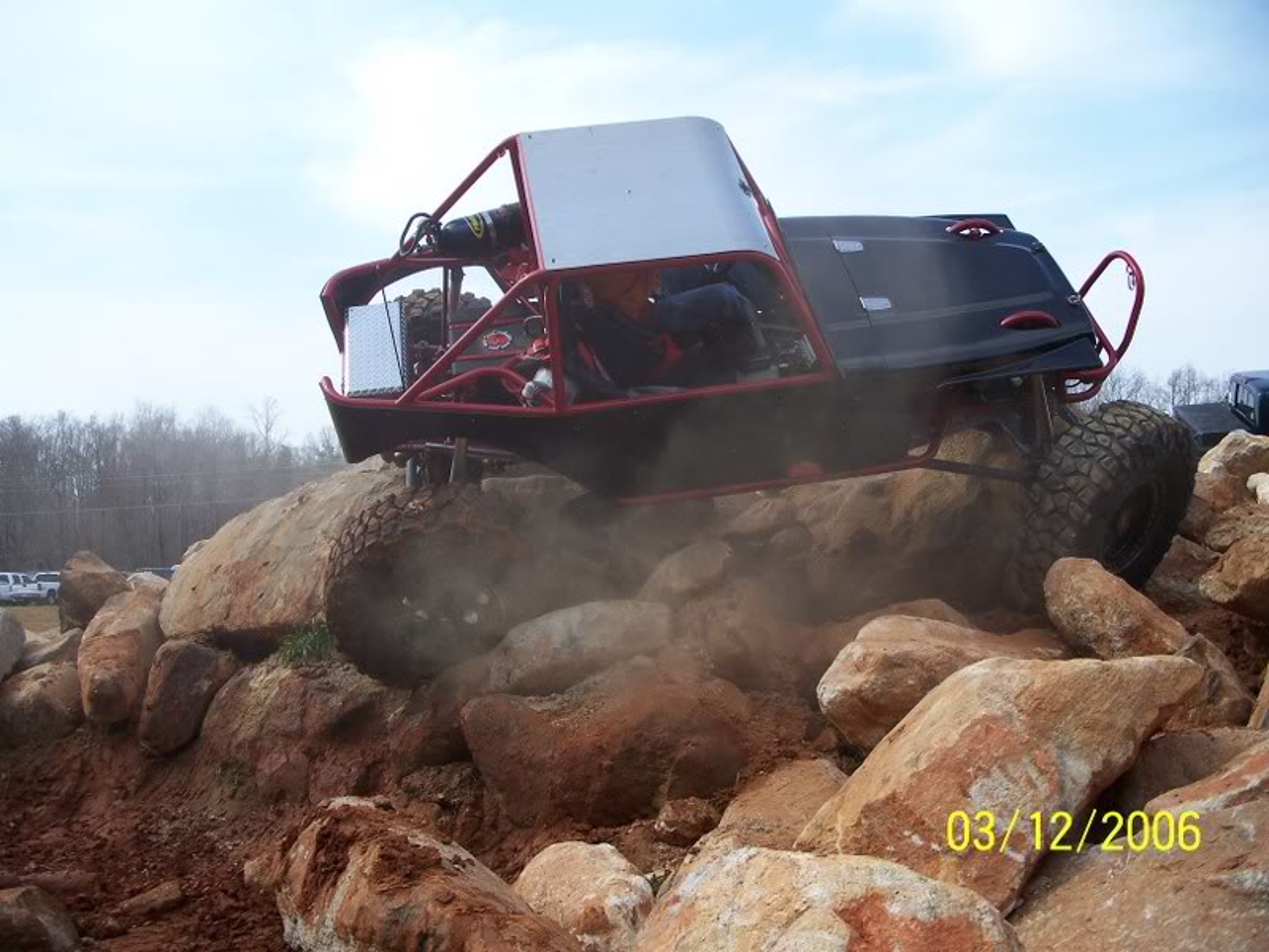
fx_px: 1356
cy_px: 476
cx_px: 634
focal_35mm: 37
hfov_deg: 50.1
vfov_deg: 38.7
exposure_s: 1/500
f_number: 2.8
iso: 64
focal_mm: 7.8
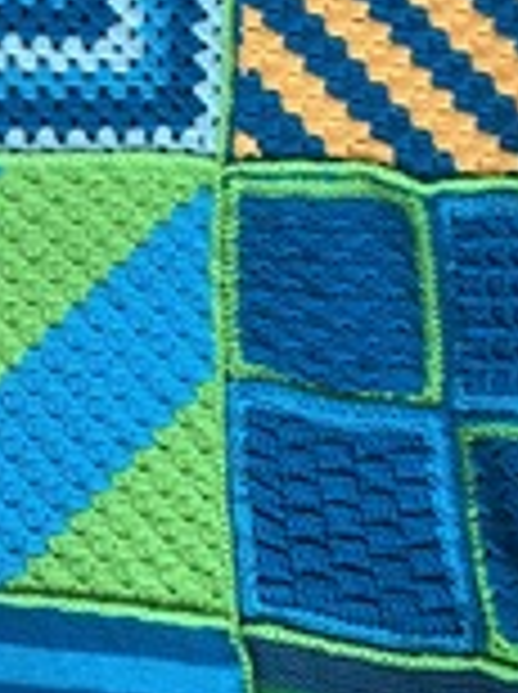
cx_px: -185
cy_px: 256
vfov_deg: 17.4
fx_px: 2261
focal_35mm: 113
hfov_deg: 12.6
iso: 50
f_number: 2.2
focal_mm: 4.15
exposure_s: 1/33
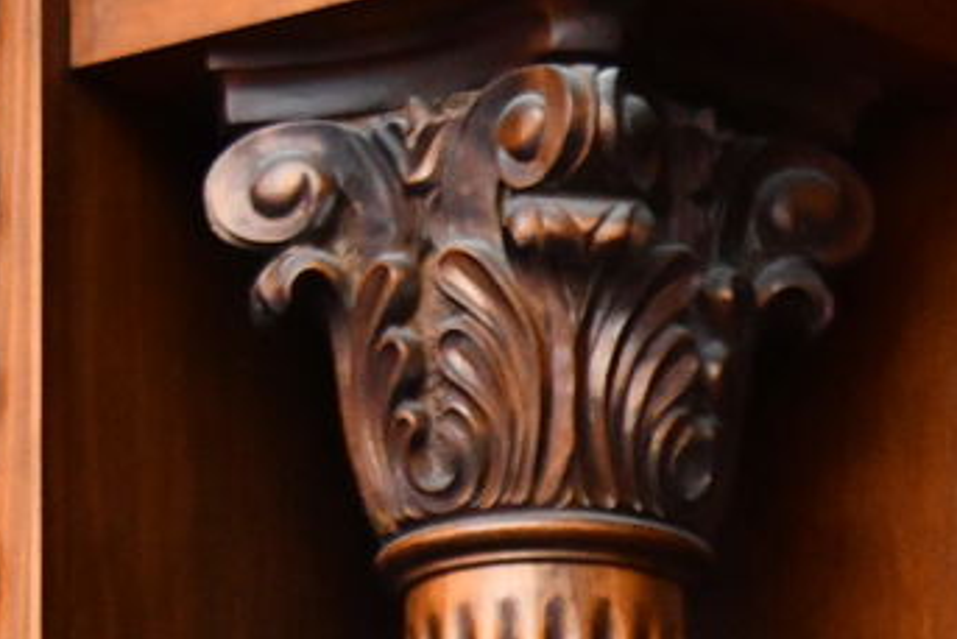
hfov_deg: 6.4
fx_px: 8457
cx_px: 1426
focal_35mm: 318
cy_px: 939
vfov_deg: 4.3
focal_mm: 78
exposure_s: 1/160
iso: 4000
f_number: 5.6
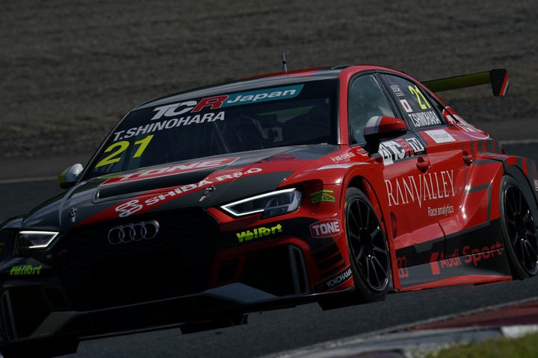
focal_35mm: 588
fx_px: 8787
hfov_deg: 3.5
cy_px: 179
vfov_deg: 2.3
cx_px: 269
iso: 200
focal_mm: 588
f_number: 13
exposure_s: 1/800
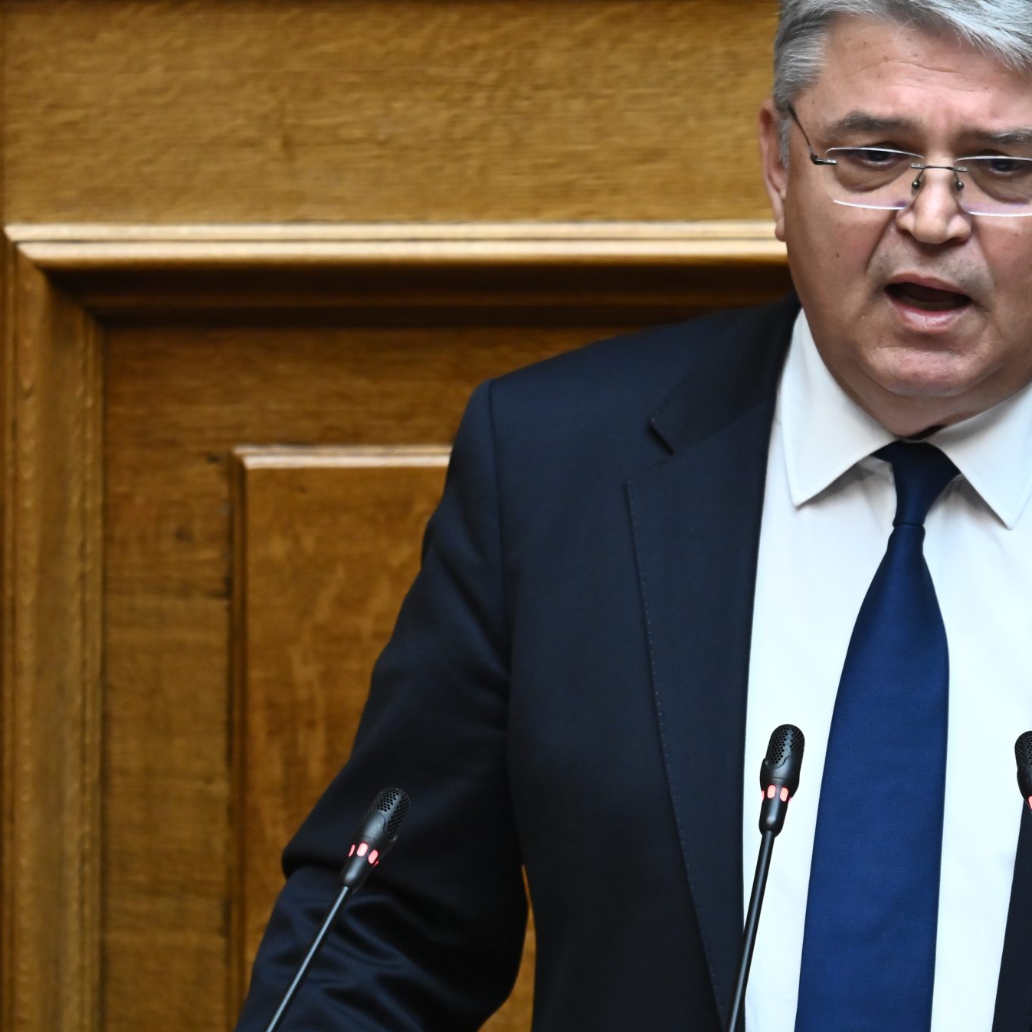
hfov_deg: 2.0
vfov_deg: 2.0
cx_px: 976
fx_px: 28872
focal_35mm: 856
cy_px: 499
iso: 3600
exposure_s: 1/250
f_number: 6.3
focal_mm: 530
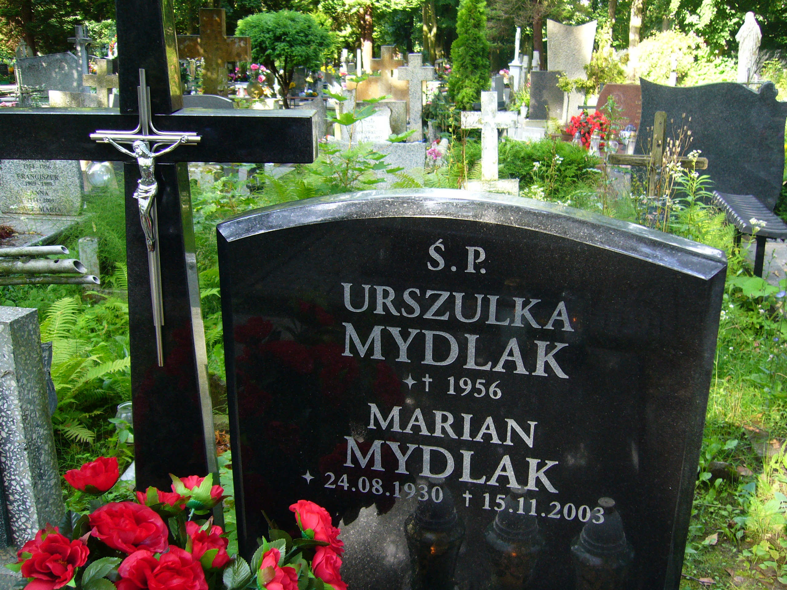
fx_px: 796
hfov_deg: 52.6
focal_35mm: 35
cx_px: 394
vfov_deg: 40.7
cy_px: 295
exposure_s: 1/60
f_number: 2.8
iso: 100
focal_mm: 5.8
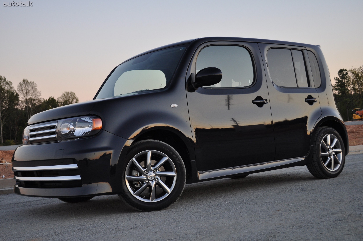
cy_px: 120
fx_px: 483
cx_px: 182
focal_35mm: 48
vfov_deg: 28.0
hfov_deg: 41.2
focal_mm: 32
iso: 400
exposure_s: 1/80
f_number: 4.8
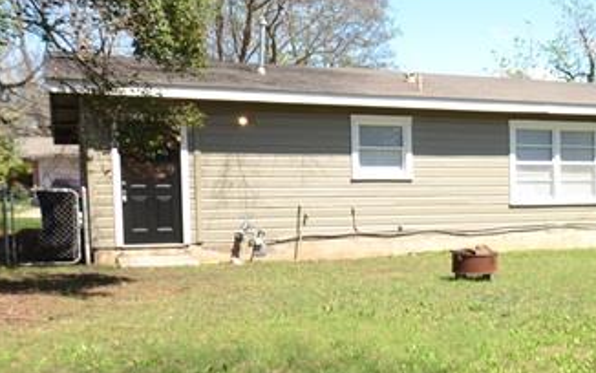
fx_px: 877
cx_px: 655
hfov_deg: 32.9
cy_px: 214
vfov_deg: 24.0
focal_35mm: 54
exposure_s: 1/200
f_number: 7.1
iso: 100
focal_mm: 10
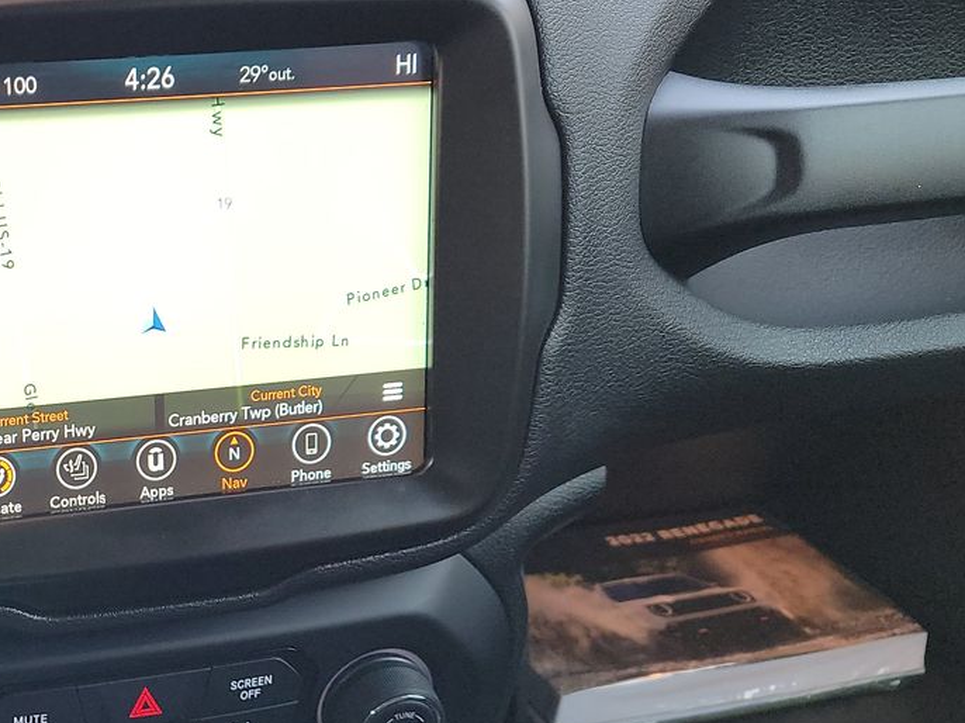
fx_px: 1561
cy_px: 460
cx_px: -23
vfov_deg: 26.0
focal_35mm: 56
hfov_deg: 31.5
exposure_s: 1/59
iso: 242
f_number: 1.8
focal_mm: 6.7
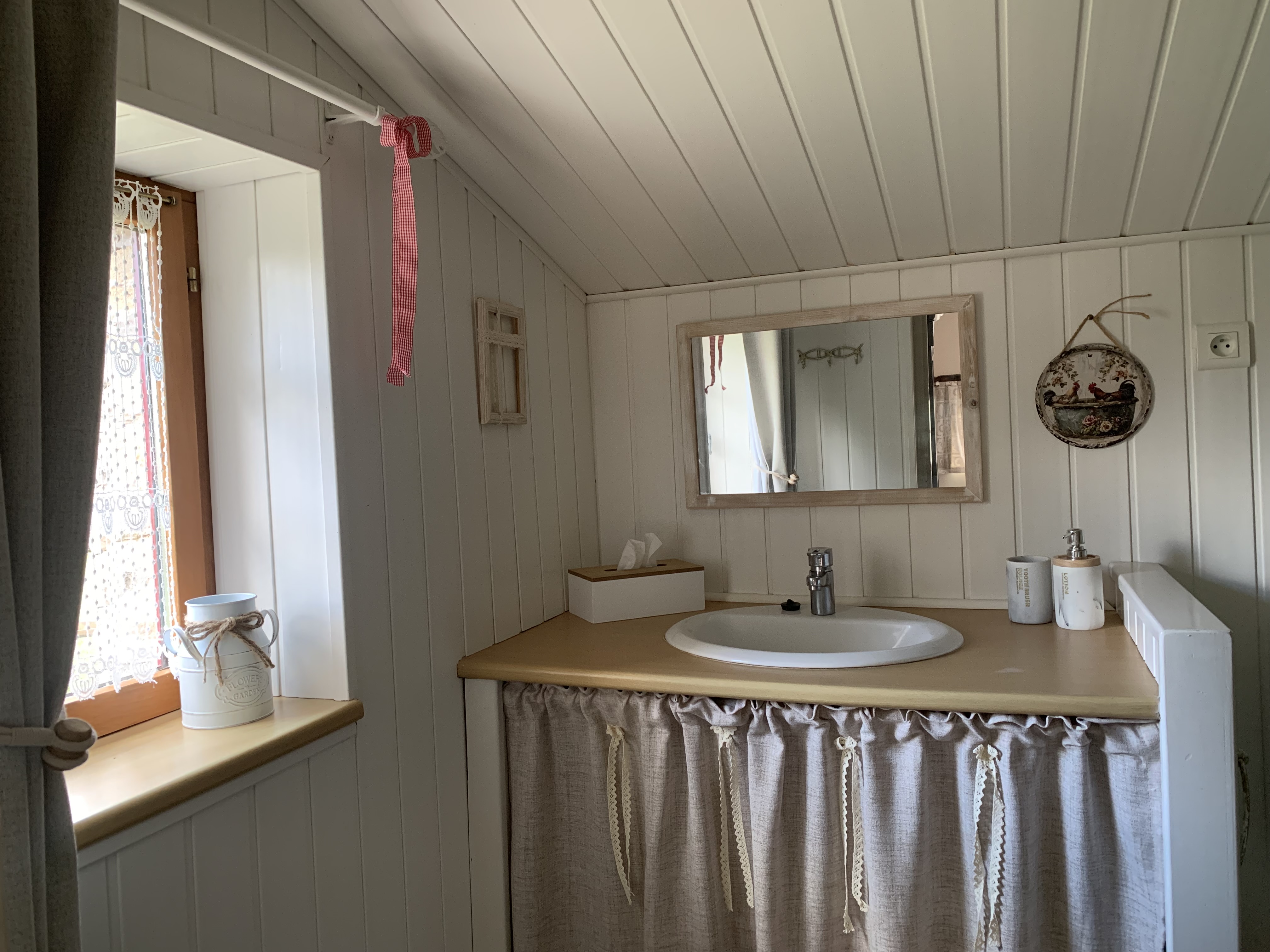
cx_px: 635
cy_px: 476
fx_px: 954
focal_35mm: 26
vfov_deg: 53.1
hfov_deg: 67.3
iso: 160
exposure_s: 1/60
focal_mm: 4.25
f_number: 1.8
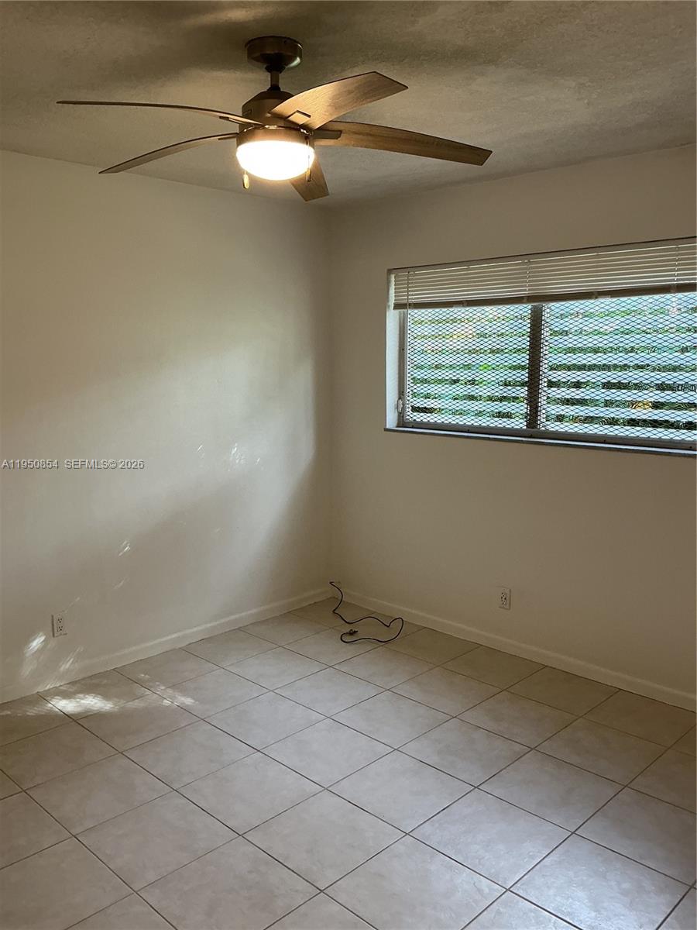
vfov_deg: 61.7
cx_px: 348
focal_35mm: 29
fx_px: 779
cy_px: 465
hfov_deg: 48.2
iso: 50
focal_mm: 3
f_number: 1.8
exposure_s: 1/60
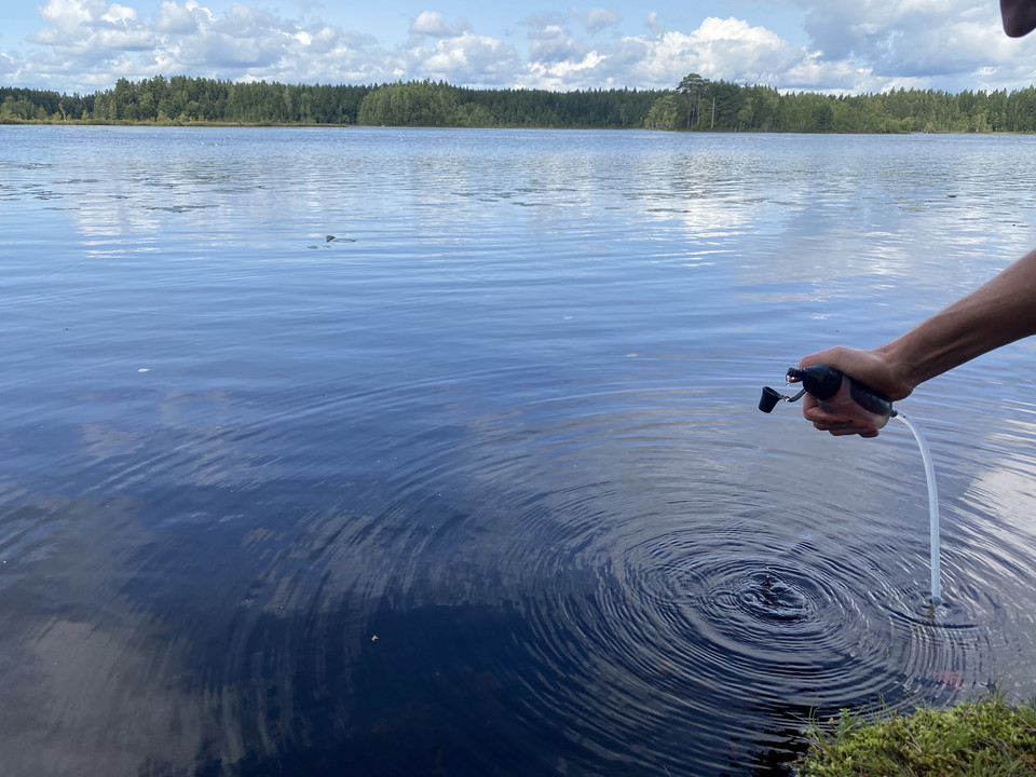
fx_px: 778
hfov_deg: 67.3
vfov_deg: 53.1
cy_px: 388
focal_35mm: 26
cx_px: 518
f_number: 1.8
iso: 32
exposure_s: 1/1808
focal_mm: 4.25
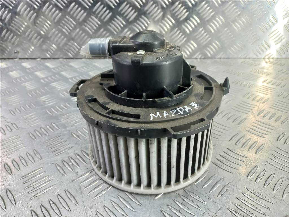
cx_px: 144
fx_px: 209
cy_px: 108
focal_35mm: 25
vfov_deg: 54.9
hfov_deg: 69.4
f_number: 1.8
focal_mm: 4.6
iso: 125
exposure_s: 1/50
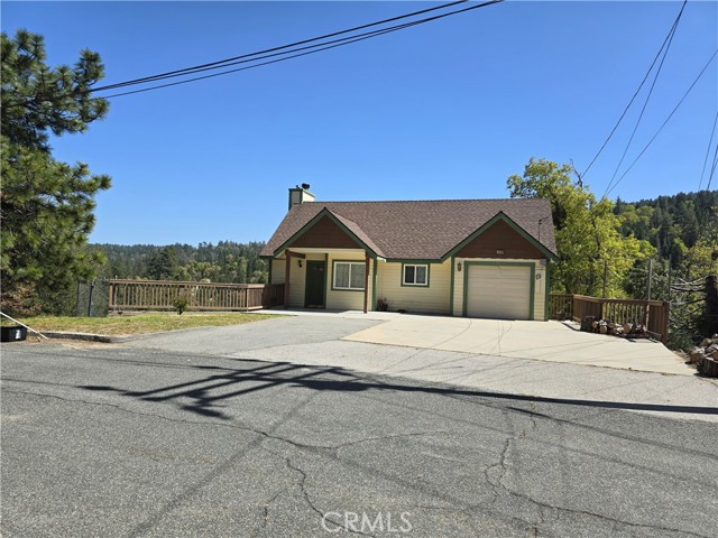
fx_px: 477
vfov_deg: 58.9
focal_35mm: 23
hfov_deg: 73.9
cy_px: 269
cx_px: 359
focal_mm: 6.3
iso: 12
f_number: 1.7
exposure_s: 1/734
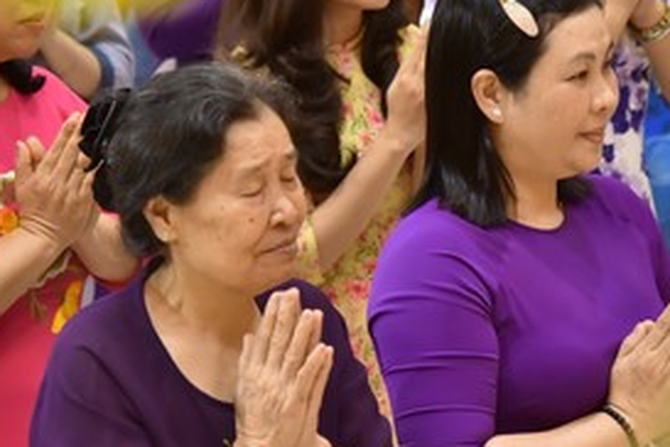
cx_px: 410
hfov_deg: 7.2
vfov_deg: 4.8
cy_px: 122
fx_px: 5322
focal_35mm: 286
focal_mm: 120
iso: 1000
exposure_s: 1/100
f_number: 5
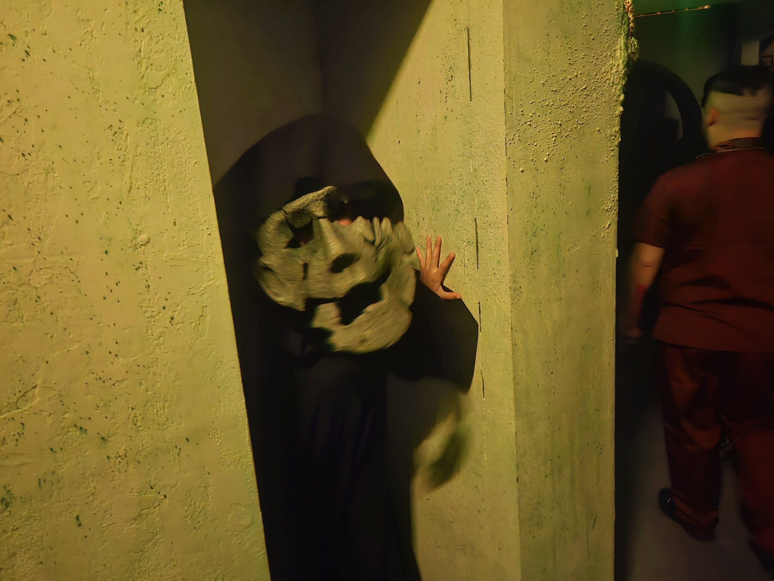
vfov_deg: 58.9
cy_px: 290
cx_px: 387
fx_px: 514
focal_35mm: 23
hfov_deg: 73.9
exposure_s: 1/15
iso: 1000
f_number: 1.8
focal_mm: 5.4
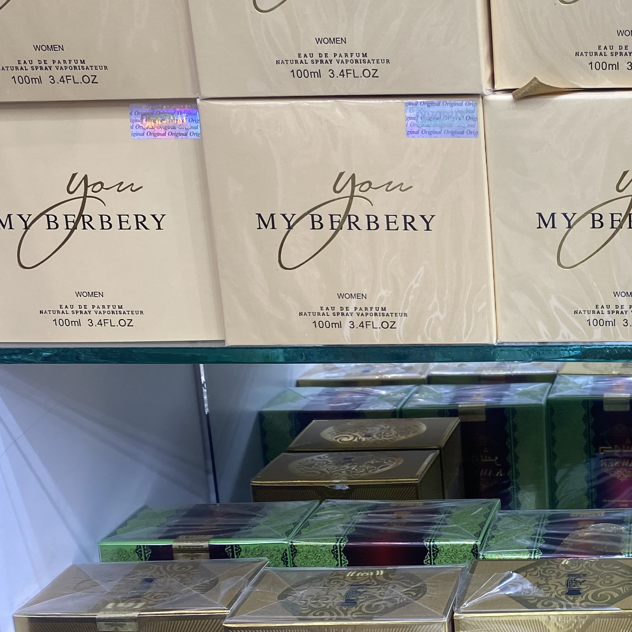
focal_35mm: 53
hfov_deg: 29.9
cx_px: 641
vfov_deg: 32.2
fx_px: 1095
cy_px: 325
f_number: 1.8
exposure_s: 1/100
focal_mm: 4.25
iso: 64
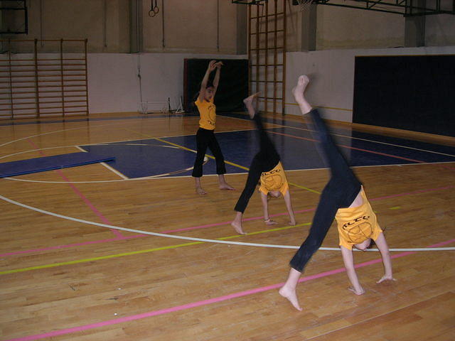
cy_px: 170
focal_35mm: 38
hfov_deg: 49.0
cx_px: 228
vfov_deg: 37.7
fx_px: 499
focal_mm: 7.8
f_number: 2.8
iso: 101
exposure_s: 1/60.1
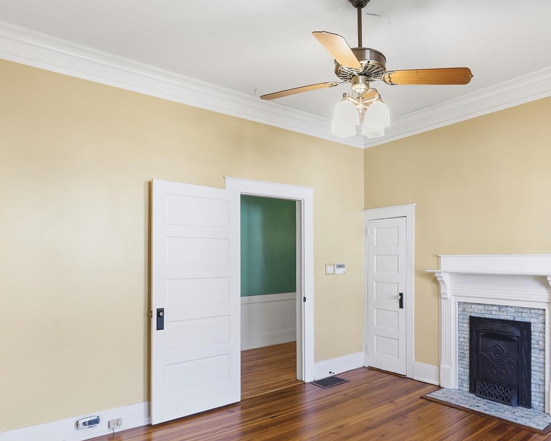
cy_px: 256
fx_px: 391
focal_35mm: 24
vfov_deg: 58.5
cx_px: 363
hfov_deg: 68.5
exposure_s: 1/15
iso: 250
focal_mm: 15
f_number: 9
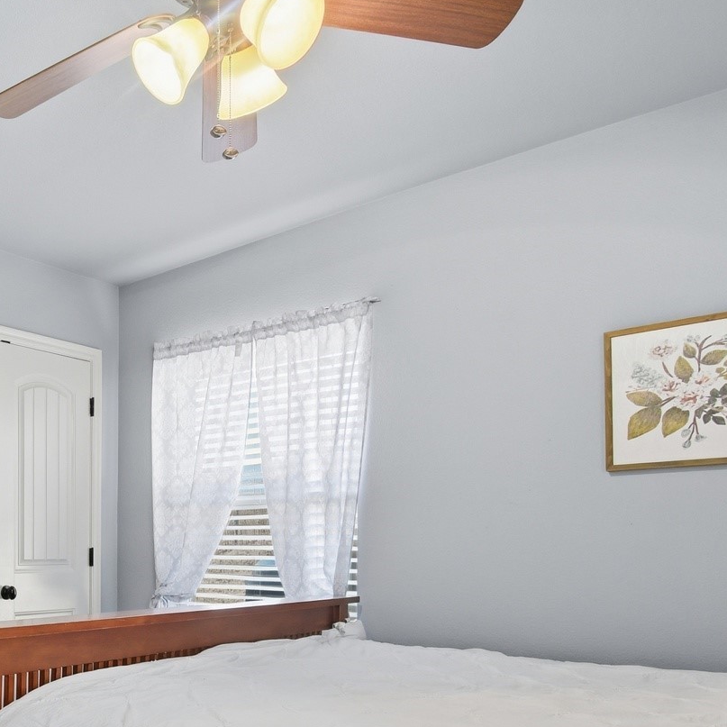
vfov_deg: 51.2
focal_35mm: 30
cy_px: 564
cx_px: -31
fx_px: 713
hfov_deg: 44.3
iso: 250
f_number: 8
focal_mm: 10
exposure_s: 1/25
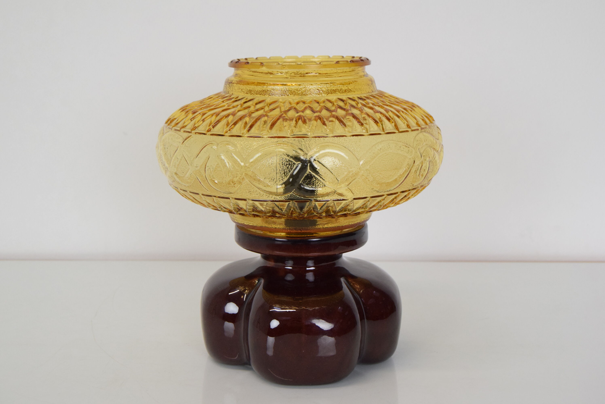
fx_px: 807
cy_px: 202
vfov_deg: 28.1
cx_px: 302
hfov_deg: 41.1
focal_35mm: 48
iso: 1600
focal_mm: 32
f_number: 8
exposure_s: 1/250
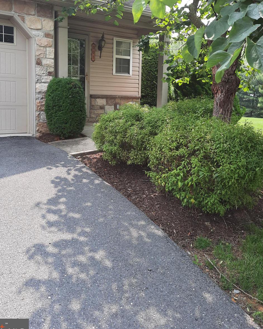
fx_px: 311
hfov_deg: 45.8
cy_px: 126
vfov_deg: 55.1
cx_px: 120
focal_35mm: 32
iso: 32
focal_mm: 4.6
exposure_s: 1/228
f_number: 2
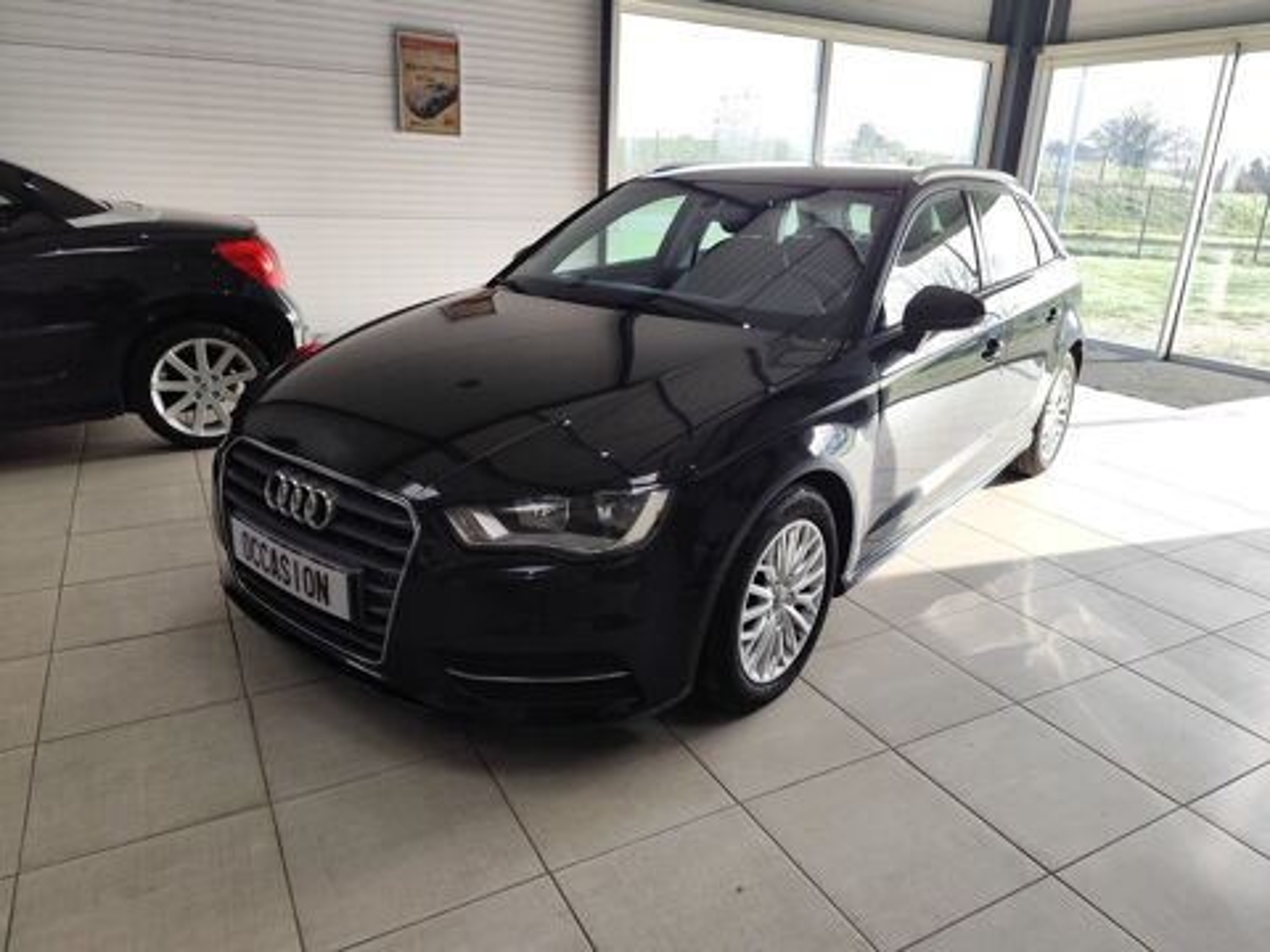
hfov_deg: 73.9
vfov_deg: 58.9
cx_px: 635
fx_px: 844
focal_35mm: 23
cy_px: 476
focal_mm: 6.19
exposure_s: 1/148
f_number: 1.65
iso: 50
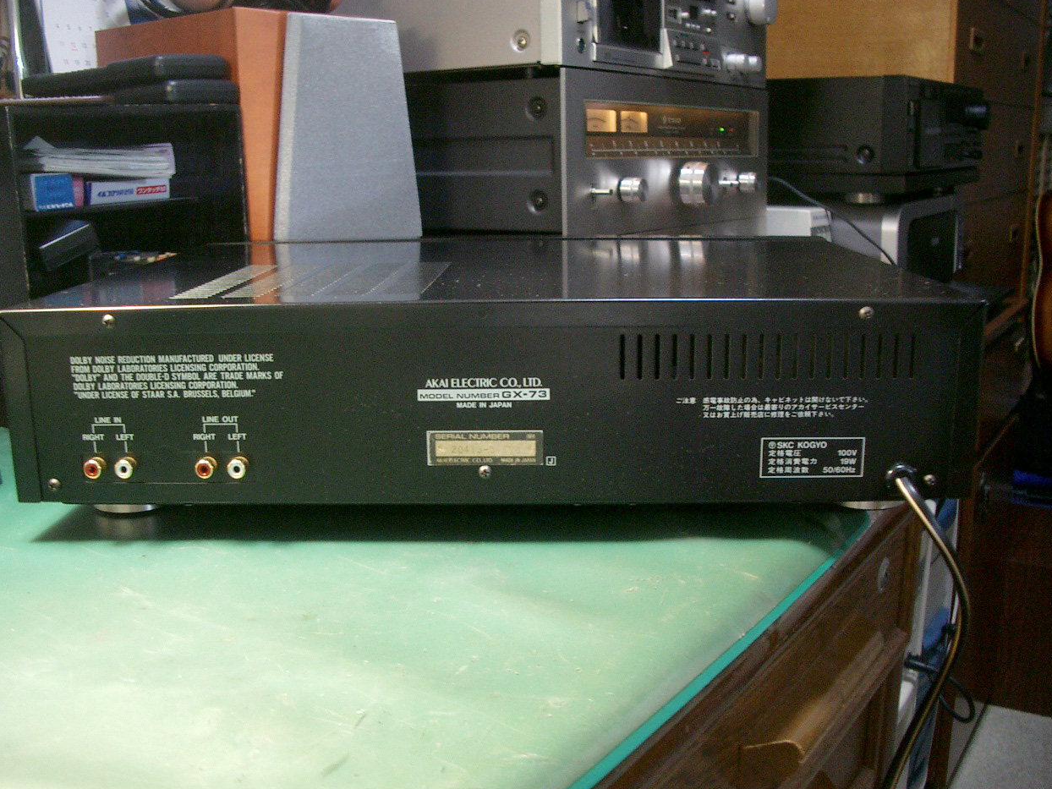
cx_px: 513
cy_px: 403
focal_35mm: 36
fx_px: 1094
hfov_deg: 51.3
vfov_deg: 39.7
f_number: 2.6
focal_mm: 5.8
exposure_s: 1/8
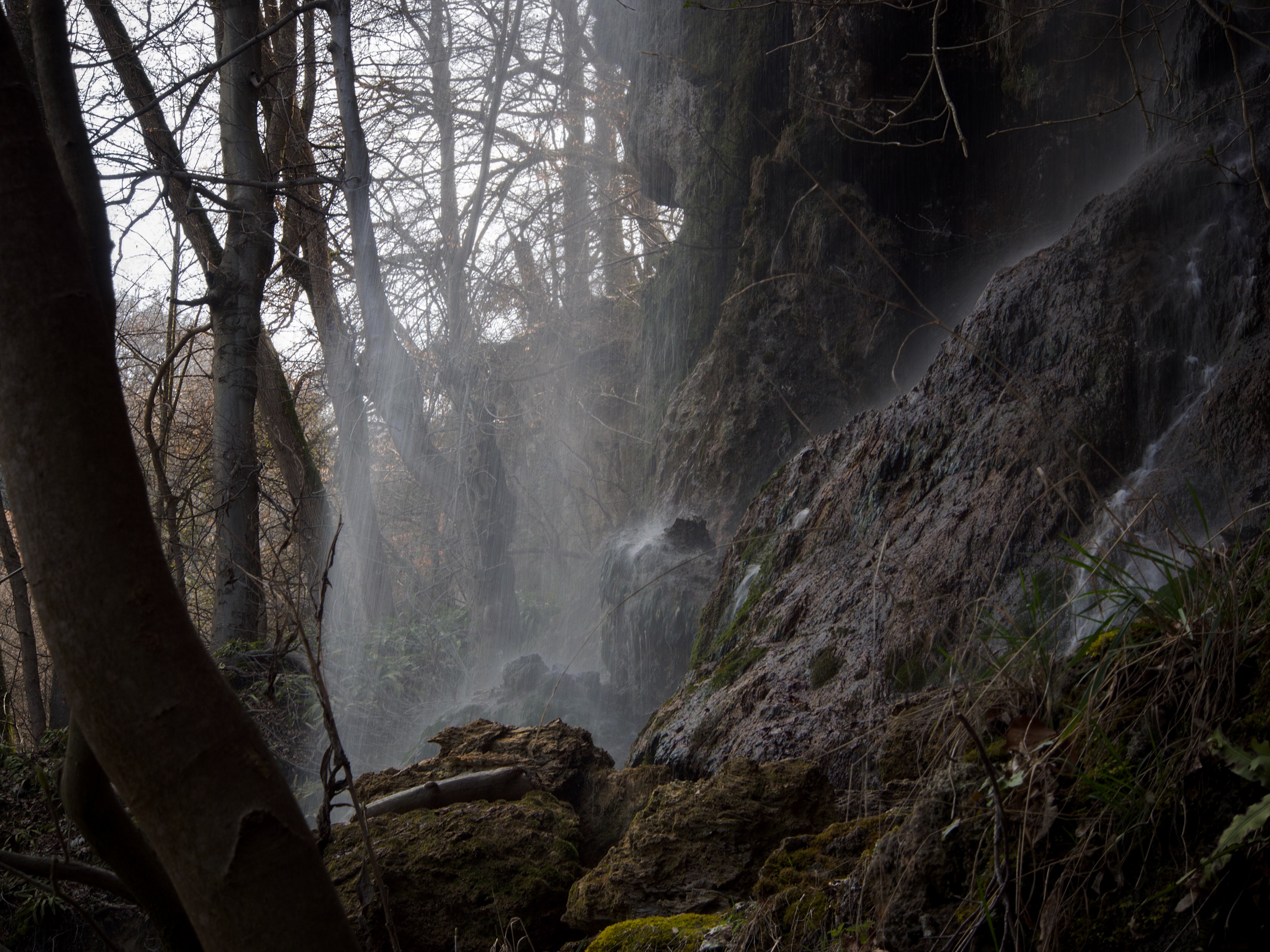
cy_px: 476
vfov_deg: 14.8
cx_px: 635
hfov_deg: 19.6
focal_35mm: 100
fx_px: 3669
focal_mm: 50
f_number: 16
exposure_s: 1/13
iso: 200
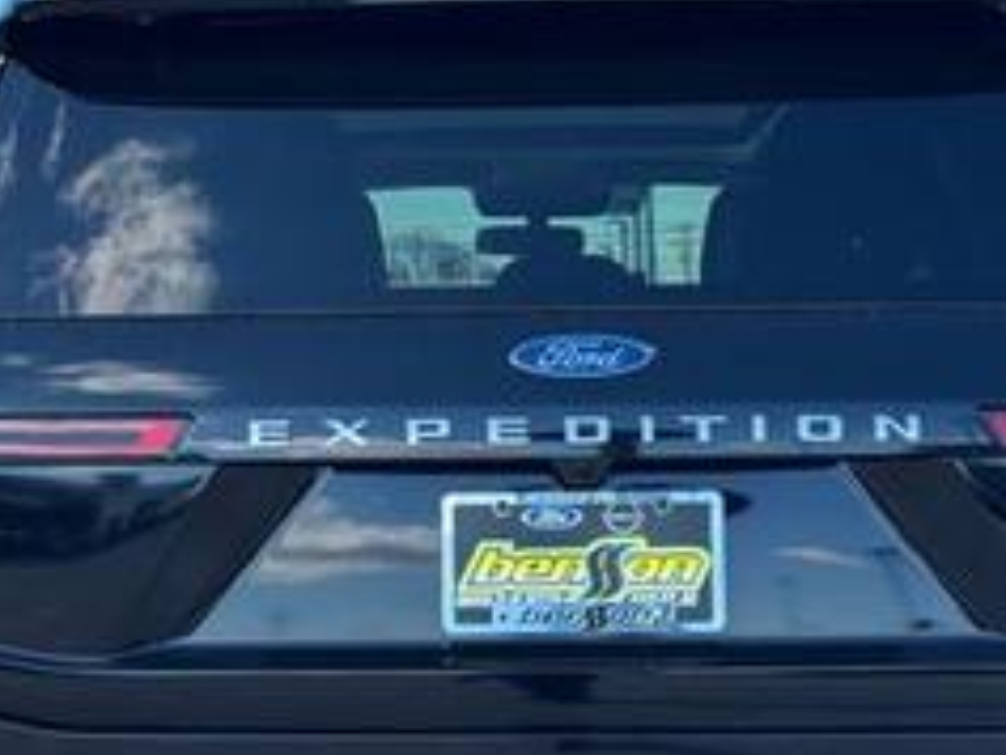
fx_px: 2966
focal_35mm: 102
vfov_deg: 14.5
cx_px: 446
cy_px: 420
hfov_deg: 19.2
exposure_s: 1/1215
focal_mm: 6.76
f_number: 1.78
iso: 64
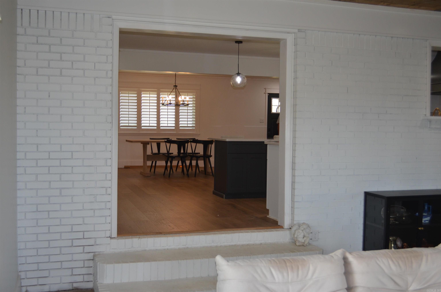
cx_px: 220
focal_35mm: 42
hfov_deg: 46.5
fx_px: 513
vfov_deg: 31.7
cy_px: 146
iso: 400
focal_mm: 28
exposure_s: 1/100
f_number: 4.5
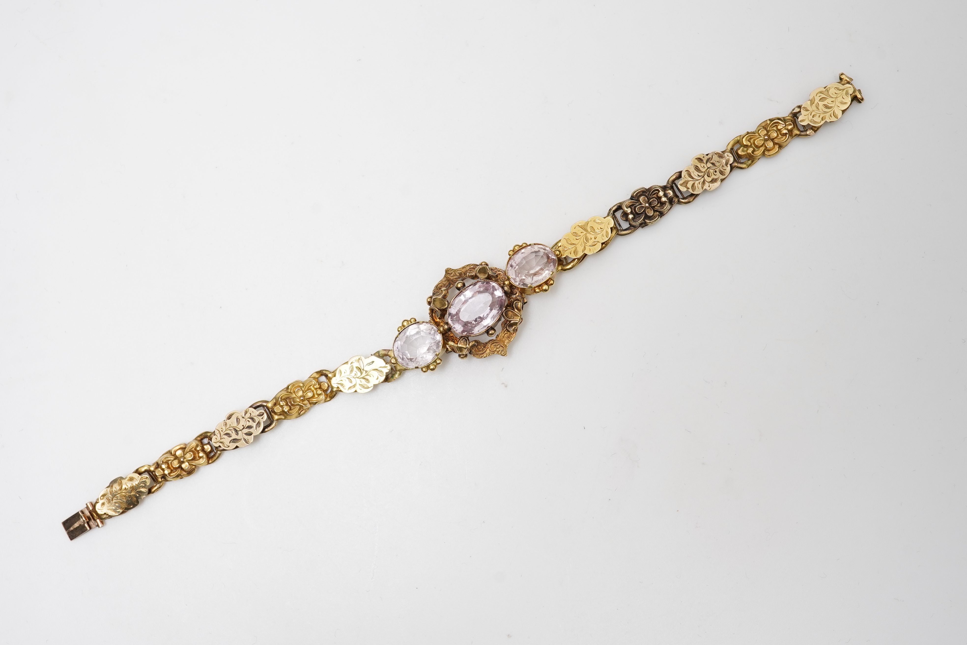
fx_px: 1209
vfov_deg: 29.9
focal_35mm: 45
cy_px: 322
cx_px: 484
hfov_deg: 43.6
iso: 400
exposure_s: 1/125
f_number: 18
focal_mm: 30
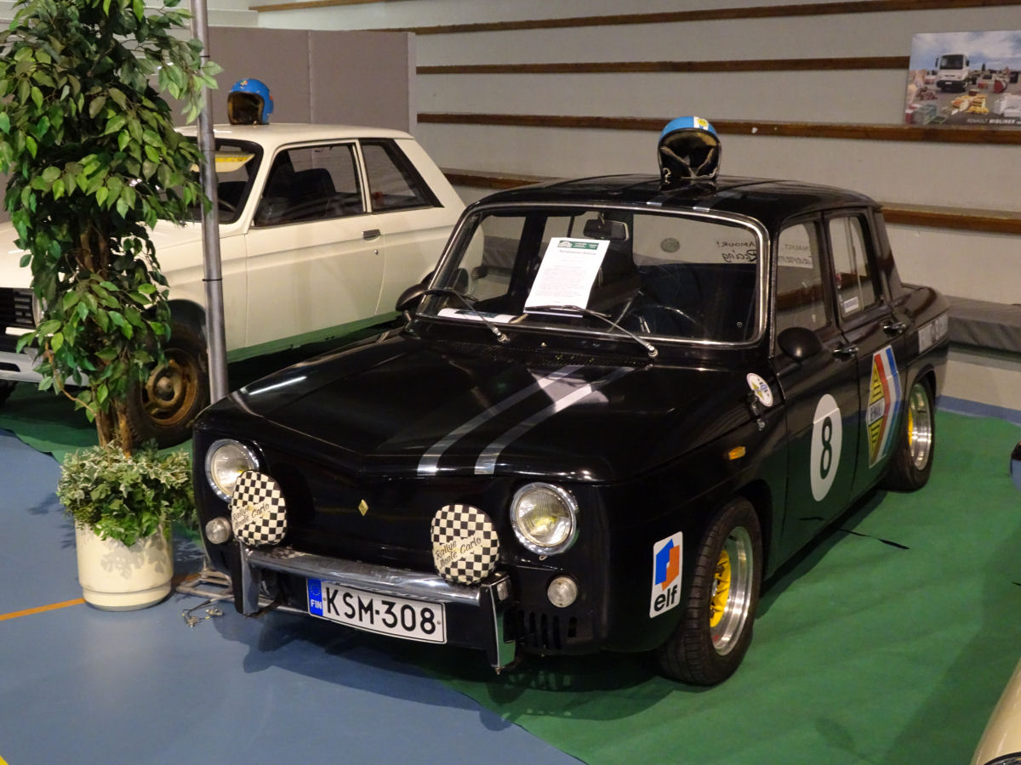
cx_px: 510
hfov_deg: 41.2
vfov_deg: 31.5
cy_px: 382
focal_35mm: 46
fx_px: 1357
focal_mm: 7.87
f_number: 4.5
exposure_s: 1/15
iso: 800
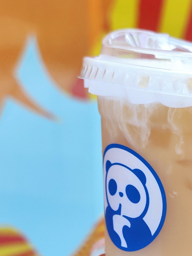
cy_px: 203
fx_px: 370
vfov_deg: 36.9
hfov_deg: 28.2
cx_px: 165
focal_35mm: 50
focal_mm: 8.7
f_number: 1.9
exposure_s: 1/2000
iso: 255
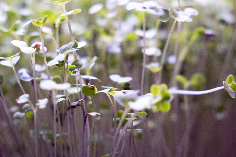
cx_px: 118
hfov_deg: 6.9
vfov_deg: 4.6
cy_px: 78
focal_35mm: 300
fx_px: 1967
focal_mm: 200
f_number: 3.5
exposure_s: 1/320
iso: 1600
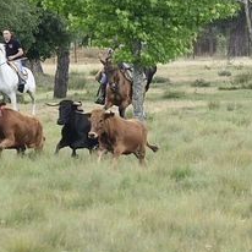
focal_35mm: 742
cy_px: 28
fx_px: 6111
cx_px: 276
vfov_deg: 2.4
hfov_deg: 2.4
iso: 400
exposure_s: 1/320
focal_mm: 200
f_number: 5.6
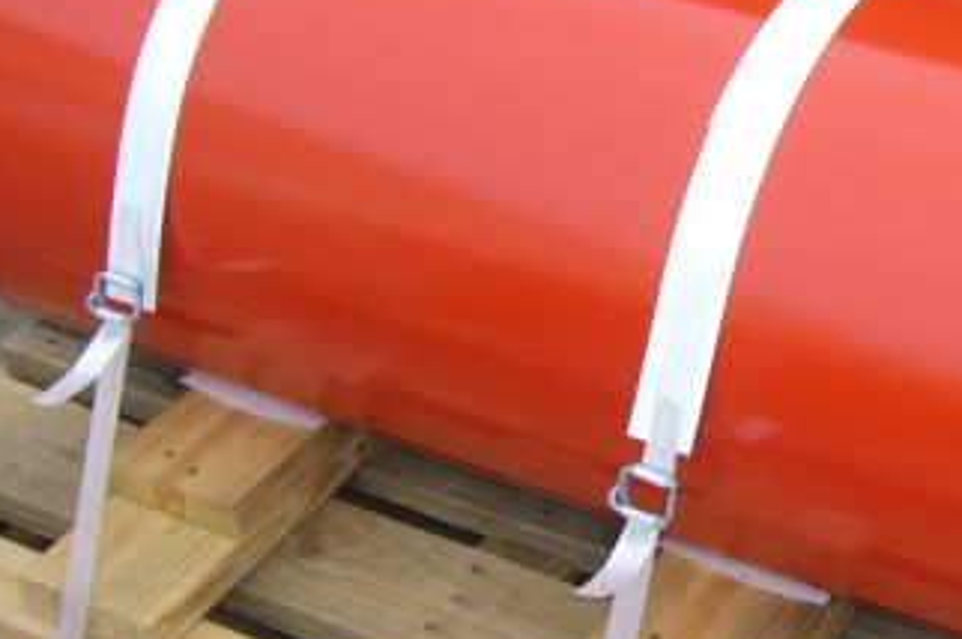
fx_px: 2296
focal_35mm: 86
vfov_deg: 15.8
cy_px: 219
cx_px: 825
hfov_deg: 23.2
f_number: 4.3
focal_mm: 6.2
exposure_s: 1/250
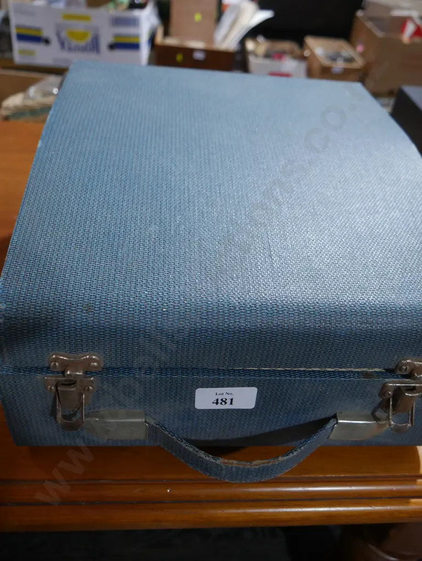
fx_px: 455
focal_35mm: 28
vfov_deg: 63.4
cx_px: 211
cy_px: 280
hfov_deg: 49.8
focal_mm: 14
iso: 500
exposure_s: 1/60
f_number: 3.5
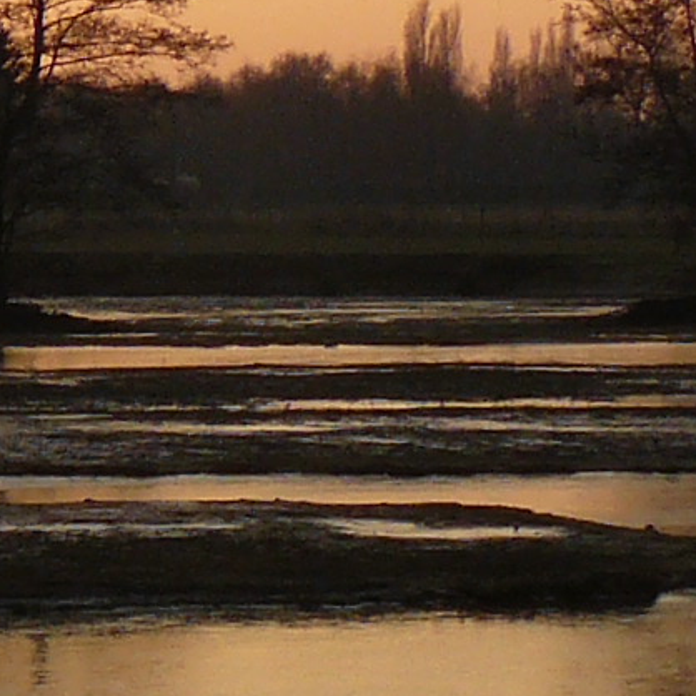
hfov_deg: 7.0
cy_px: 443
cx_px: -1066
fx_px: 5323
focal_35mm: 234
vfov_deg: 7.5
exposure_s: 1/200
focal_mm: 6
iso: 100
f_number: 4.5
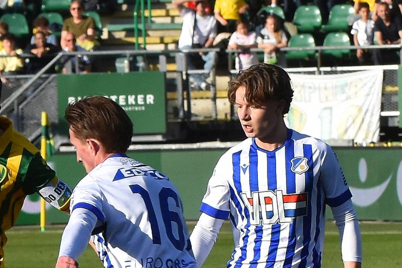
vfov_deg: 4.0
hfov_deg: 6.0
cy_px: 290
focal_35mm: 343
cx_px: 6
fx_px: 3832
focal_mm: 105
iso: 450
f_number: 5.6
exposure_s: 1/1250
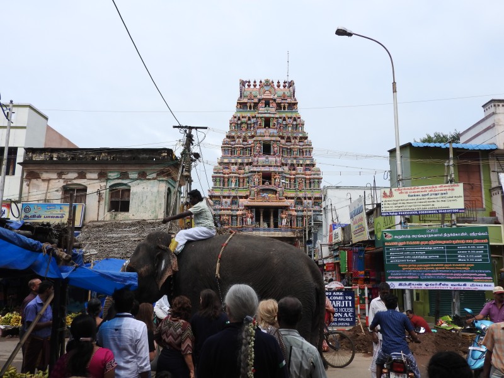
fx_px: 437
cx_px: 252
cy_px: 189
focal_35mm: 30
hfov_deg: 60.0
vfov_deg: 46.8
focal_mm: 5.4
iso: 100
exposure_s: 1/1600
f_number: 3.5
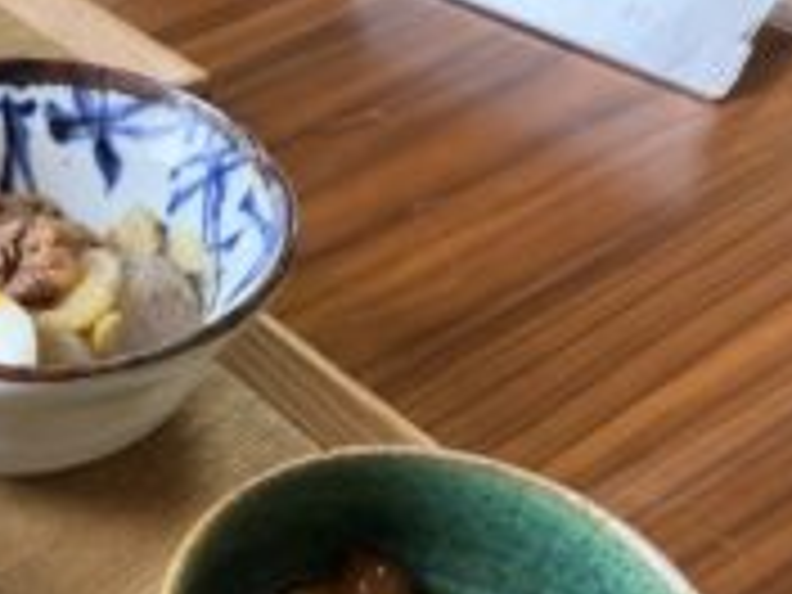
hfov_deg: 36.9
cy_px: 526
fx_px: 1121
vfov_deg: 28.6
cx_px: 108
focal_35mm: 49
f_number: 2.2
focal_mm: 2.22
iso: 250
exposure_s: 1/60
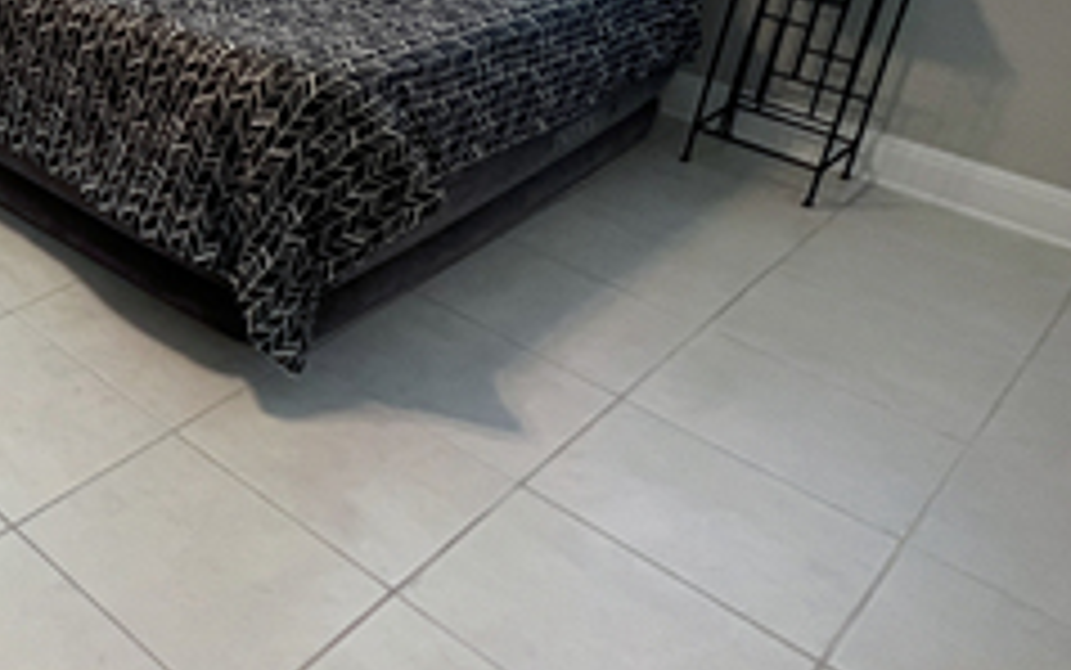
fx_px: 1080
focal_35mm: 37
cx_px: -225
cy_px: -72
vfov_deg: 30.7
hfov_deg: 38.4
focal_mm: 1.57
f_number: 1.8
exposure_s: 1/60
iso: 160
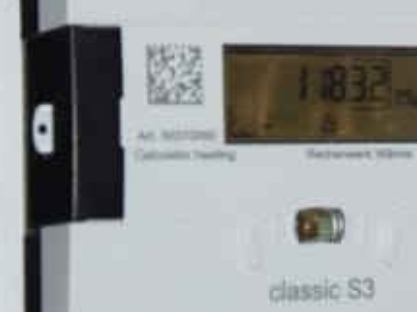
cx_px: 749
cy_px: -252
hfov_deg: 6.0
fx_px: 3877
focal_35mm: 322
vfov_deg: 4.6
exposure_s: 1/60
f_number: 4.5
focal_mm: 40
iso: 1250
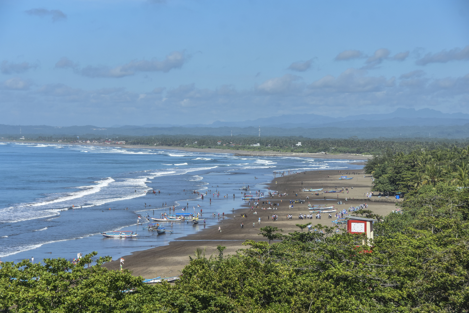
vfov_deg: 14.7
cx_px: 234
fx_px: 1211
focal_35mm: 93
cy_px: 156
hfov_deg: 21.9
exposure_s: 1/1600
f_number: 7.1
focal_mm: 62
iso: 400
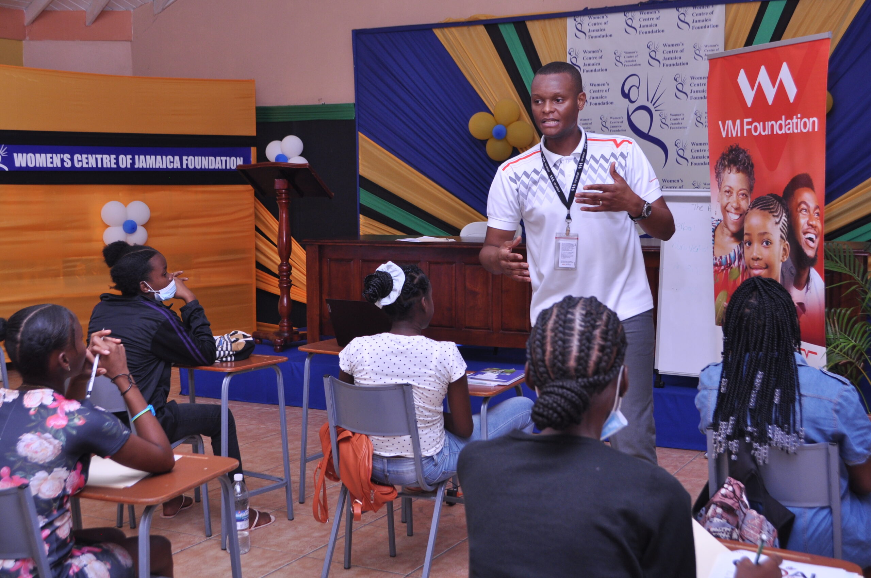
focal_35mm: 45
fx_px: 1087
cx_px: 436
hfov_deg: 43.7
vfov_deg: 29.8
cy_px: 289
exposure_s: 1/160
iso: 400
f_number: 6.3
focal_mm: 30
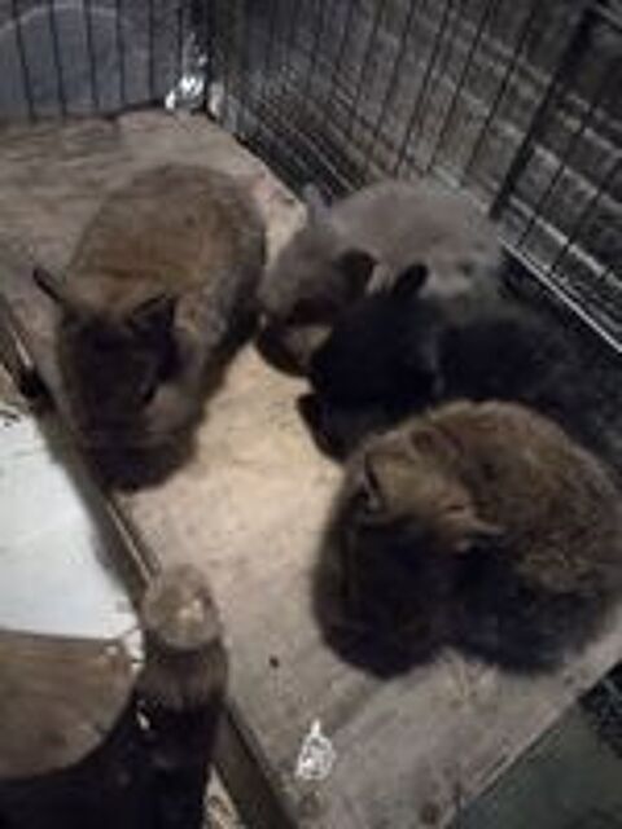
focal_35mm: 26
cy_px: 414
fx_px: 623
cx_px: 311
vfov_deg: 67.3
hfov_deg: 53.1
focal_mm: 4.75
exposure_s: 1/12.5
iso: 6243
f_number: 1.8
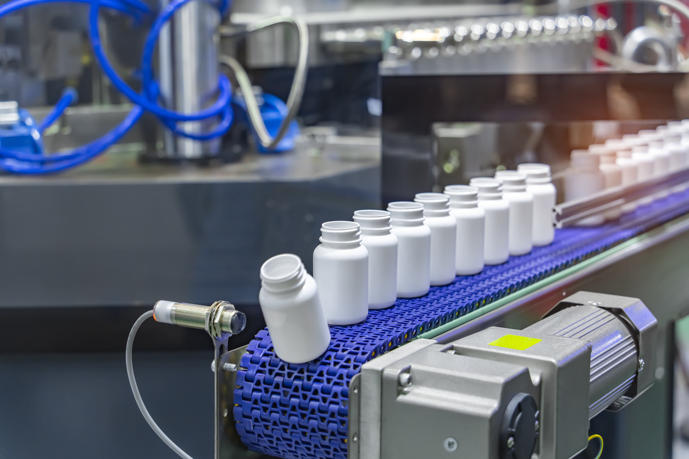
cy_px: 230
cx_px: 344
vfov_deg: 18.4
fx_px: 1416
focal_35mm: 74
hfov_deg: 27.3
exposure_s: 1/250
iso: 800
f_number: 4
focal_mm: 74
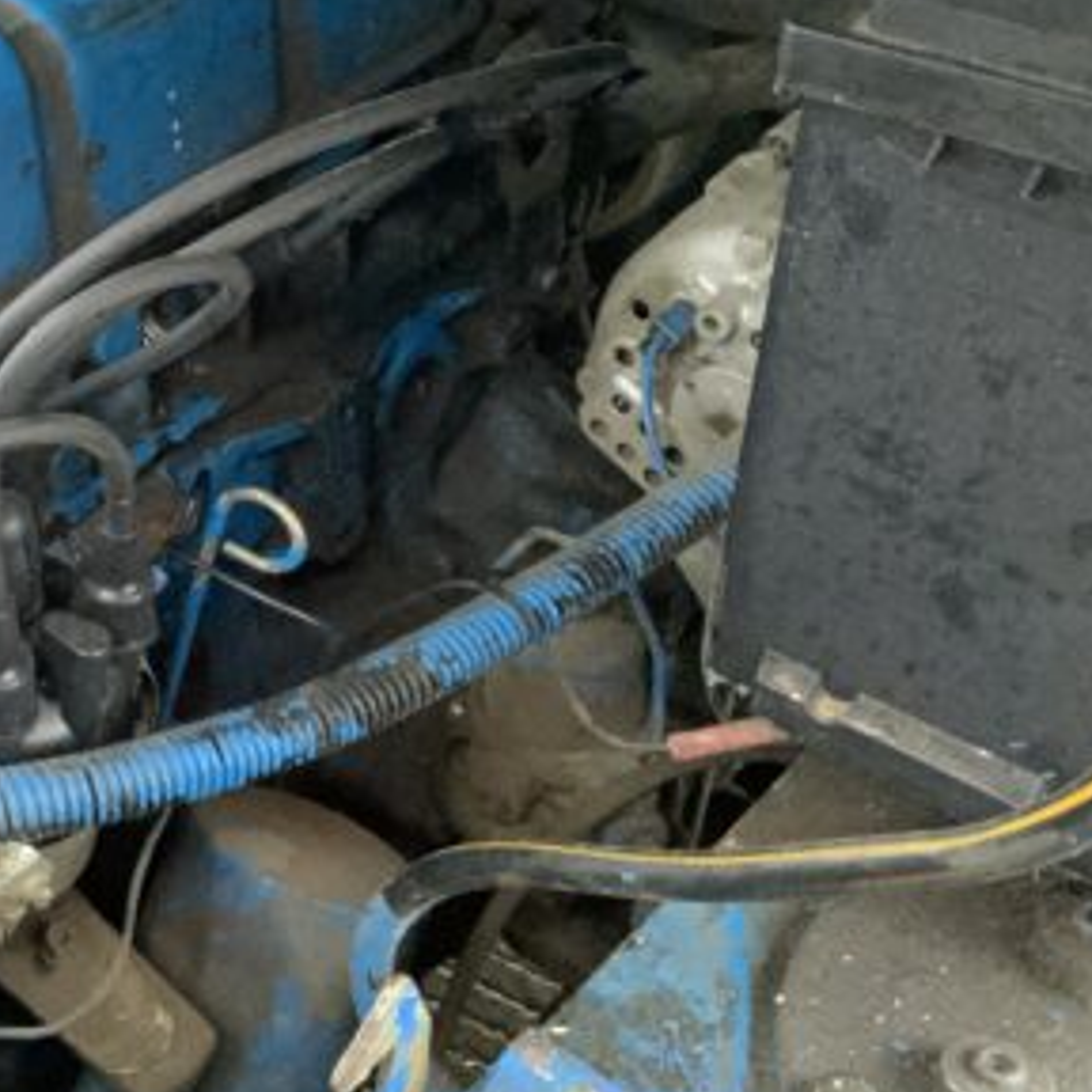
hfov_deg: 27.9
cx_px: -46
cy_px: 353
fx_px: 2034
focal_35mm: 57
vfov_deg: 29.8
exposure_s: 1/58
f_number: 1.8
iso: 320
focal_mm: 3
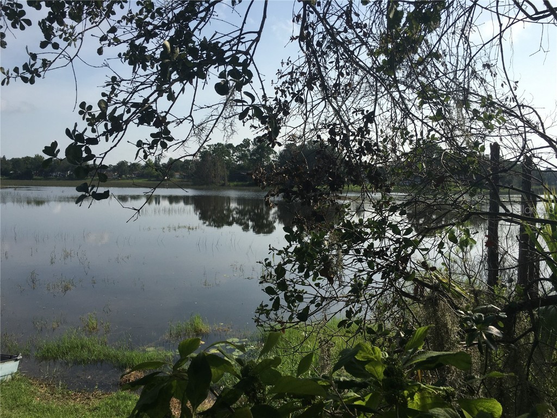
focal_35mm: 29
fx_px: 467
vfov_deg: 48.2
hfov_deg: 61.7
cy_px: 209
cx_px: 278
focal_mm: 4.15
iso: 25
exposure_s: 1/2198
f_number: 2.2
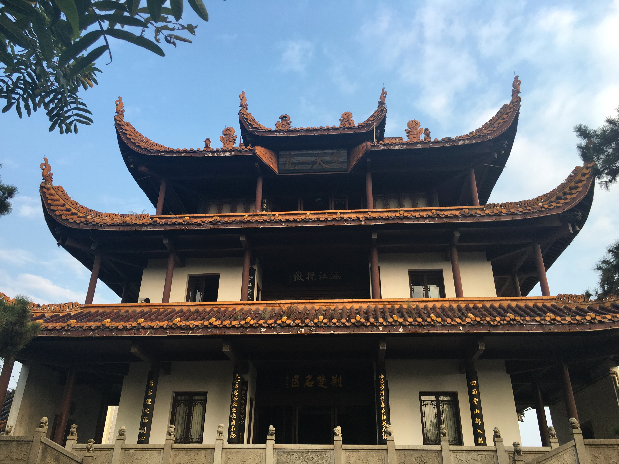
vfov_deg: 48.2
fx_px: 519
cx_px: 310
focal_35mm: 29
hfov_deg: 61.7
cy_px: 232
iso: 25
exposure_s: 1/240
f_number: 2.2
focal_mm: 4.15
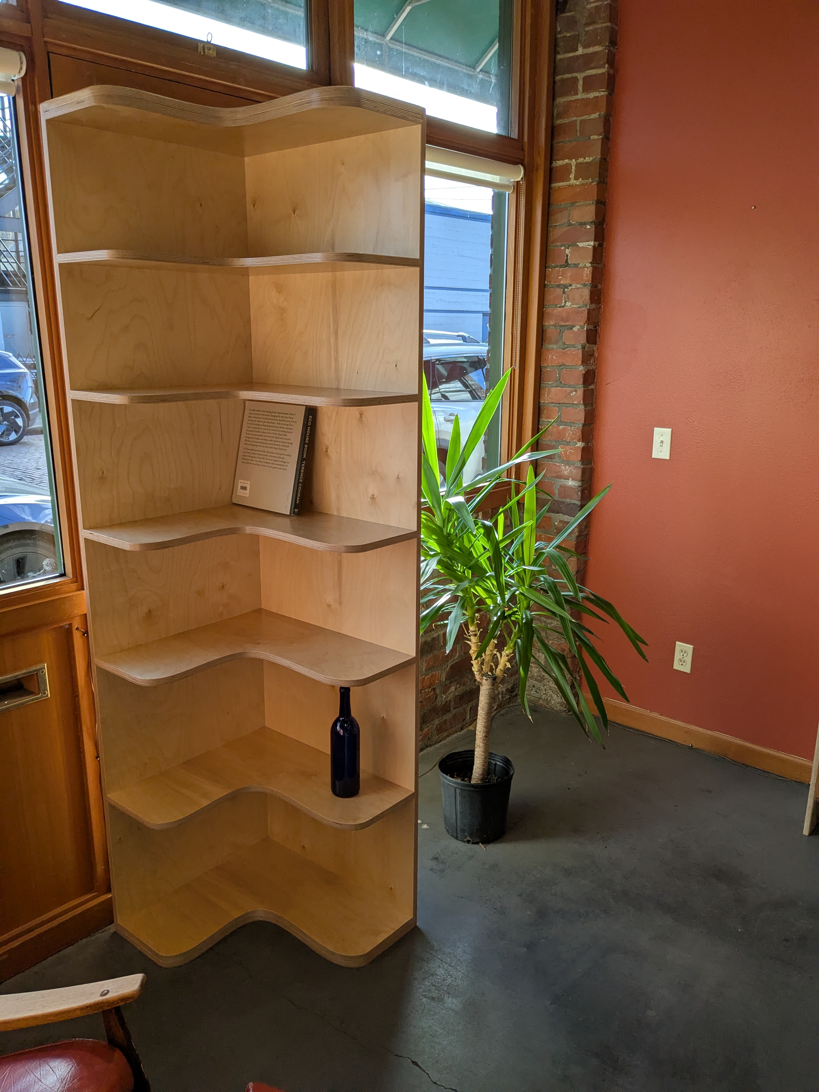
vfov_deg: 65.3
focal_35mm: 27
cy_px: 546
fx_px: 852
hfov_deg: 51.4
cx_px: 410
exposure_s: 1/468
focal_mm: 4.38
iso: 68
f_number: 1.73
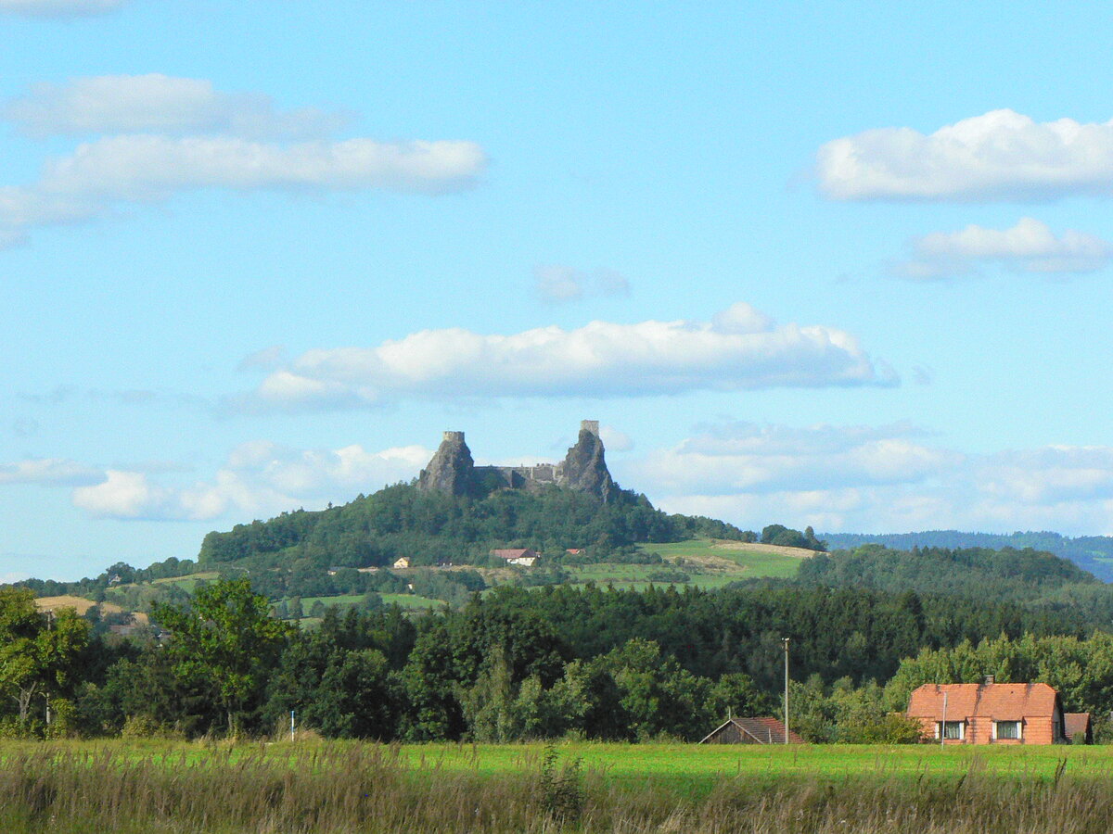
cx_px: 556
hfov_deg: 12.0
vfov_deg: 9.1
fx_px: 5273
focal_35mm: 164
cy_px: 417
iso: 400
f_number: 8
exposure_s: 1/1000
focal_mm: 27.4
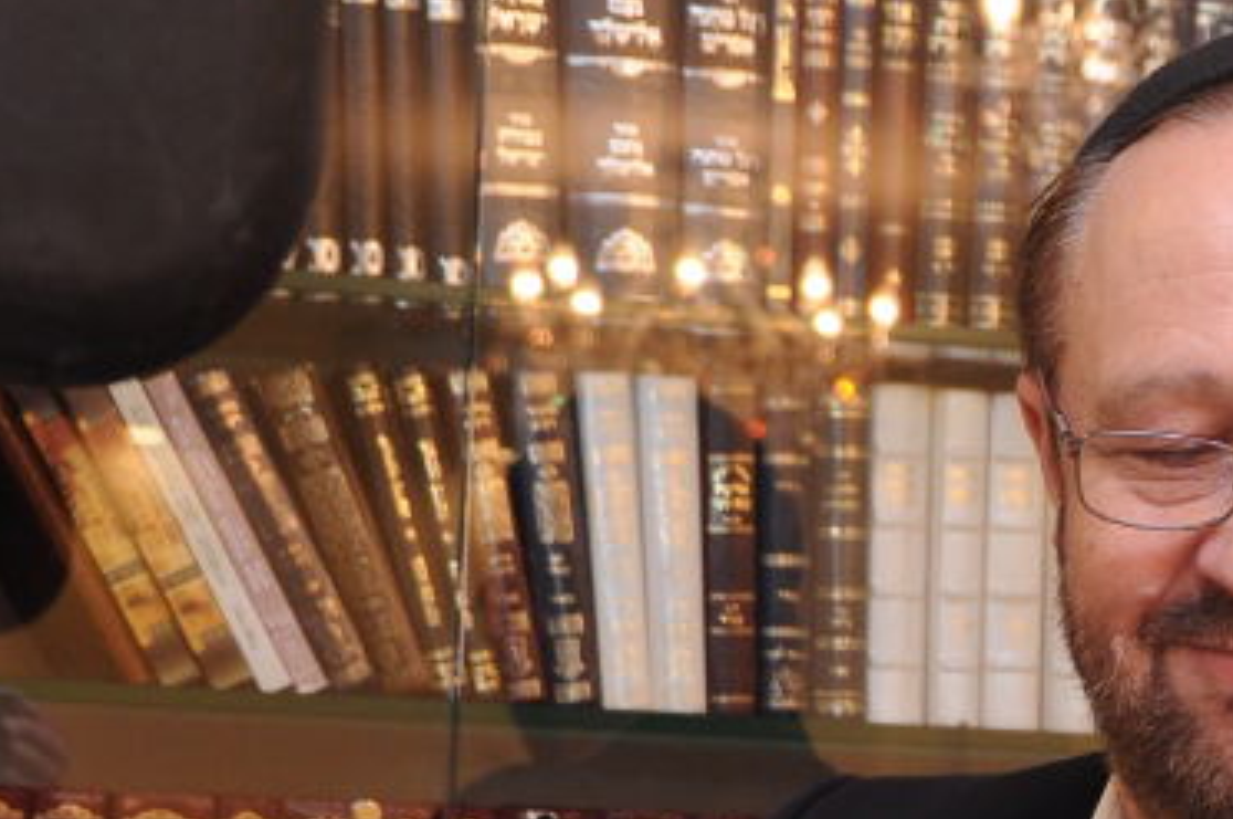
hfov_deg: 17.8
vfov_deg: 12.1
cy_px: 875
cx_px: 1349
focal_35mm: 111
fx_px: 3810
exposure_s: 1/60
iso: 640
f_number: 4
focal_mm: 27
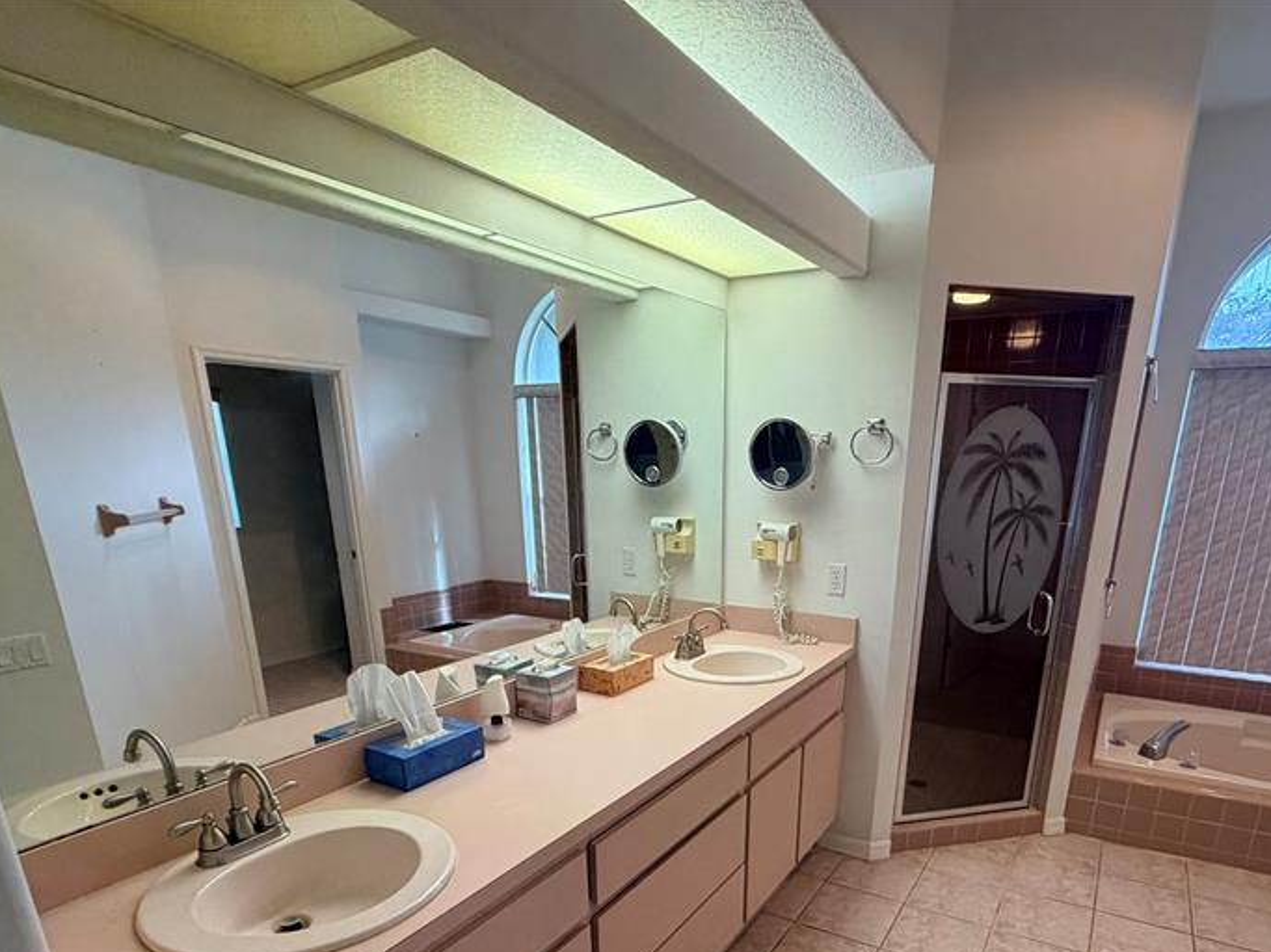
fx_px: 771
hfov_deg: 78.8
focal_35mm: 21
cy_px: 710
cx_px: 698
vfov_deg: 60.1
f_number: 2.2
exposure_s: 1/120
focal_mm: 2.22
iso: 250
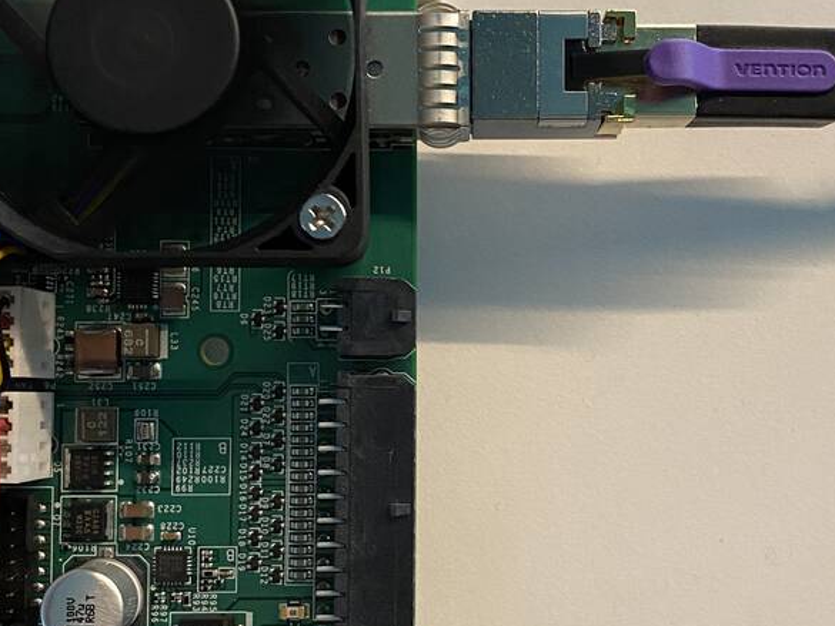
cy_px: 330
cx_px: 460
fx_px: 965
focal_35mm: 40
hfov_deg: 46.7
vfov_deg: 36.0
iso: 500
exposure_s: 1/56
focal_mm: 4.25
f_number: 1.8
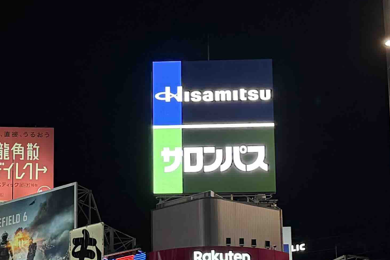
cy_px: 314
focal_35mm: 98
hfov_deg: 20.5
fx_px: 1062
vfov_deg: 13.6
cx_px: 53
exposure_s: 1/60
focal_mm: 6.76
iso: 250
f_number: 1.78
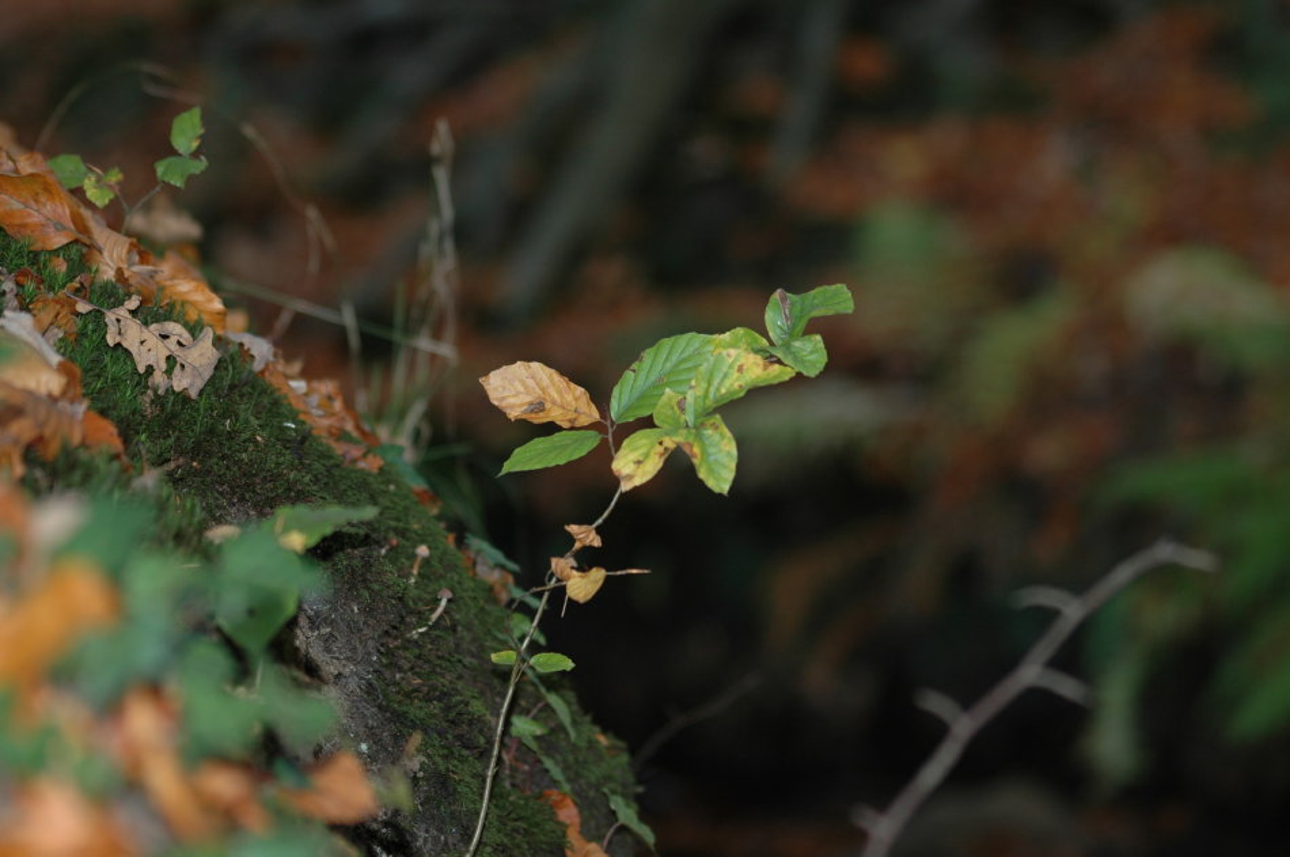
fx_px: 5368
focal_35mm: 150
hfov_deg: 13.7
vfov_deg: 9.1
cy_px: 428
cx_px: 645
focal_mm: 100
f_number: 4.2
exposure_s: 1/60
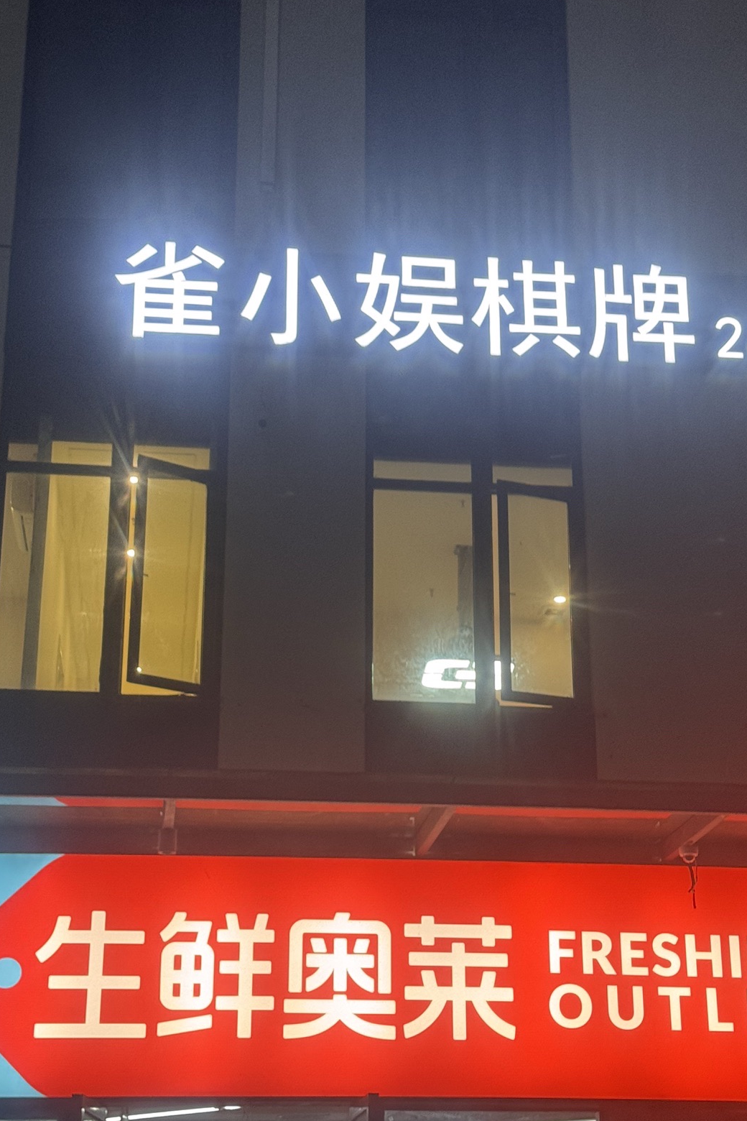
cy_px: 525
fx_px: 1992
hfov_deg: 21.2
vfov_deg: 31.4
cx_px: 420
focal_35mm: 64
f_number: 1.78
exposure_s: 1/50
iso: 100
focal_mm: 6.76
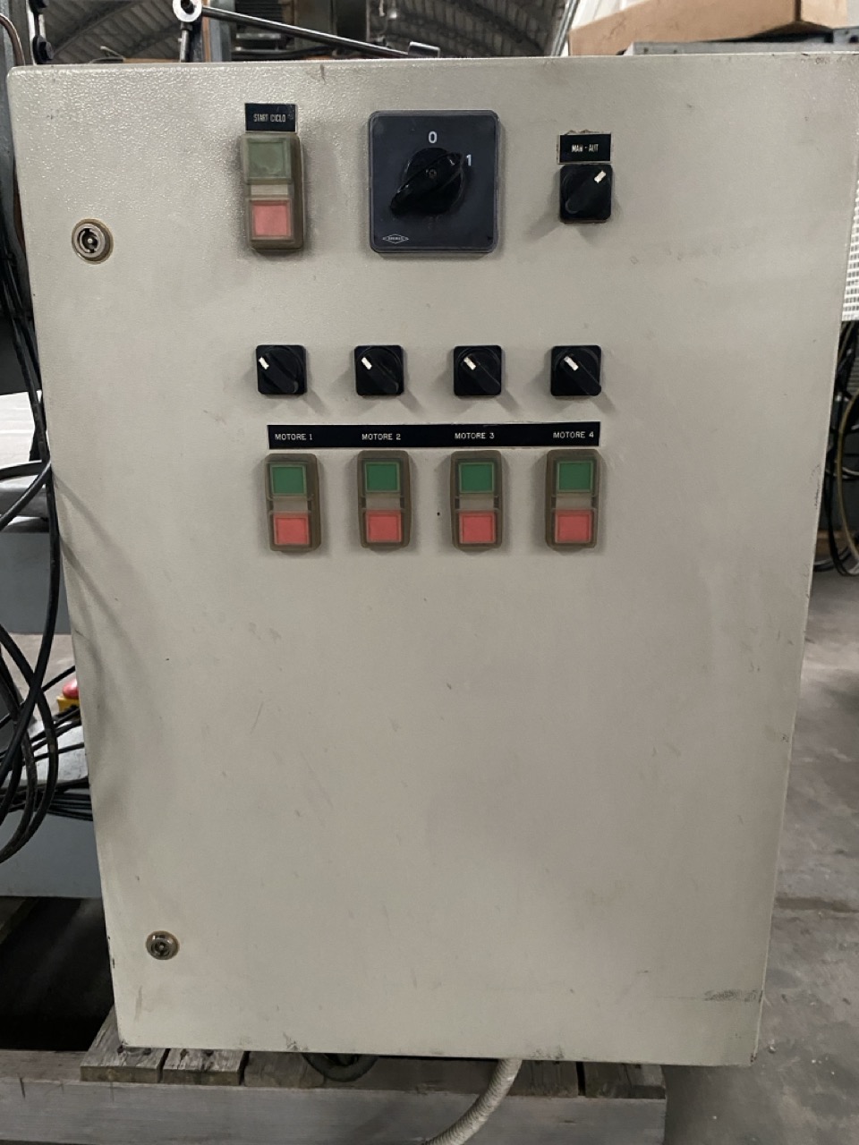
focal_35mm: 26
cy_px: 572
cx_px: 430
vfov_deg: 67.3
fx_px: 860
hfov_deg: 53.1
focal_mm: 4.25
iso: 640
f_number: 1.8
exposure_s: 1/30
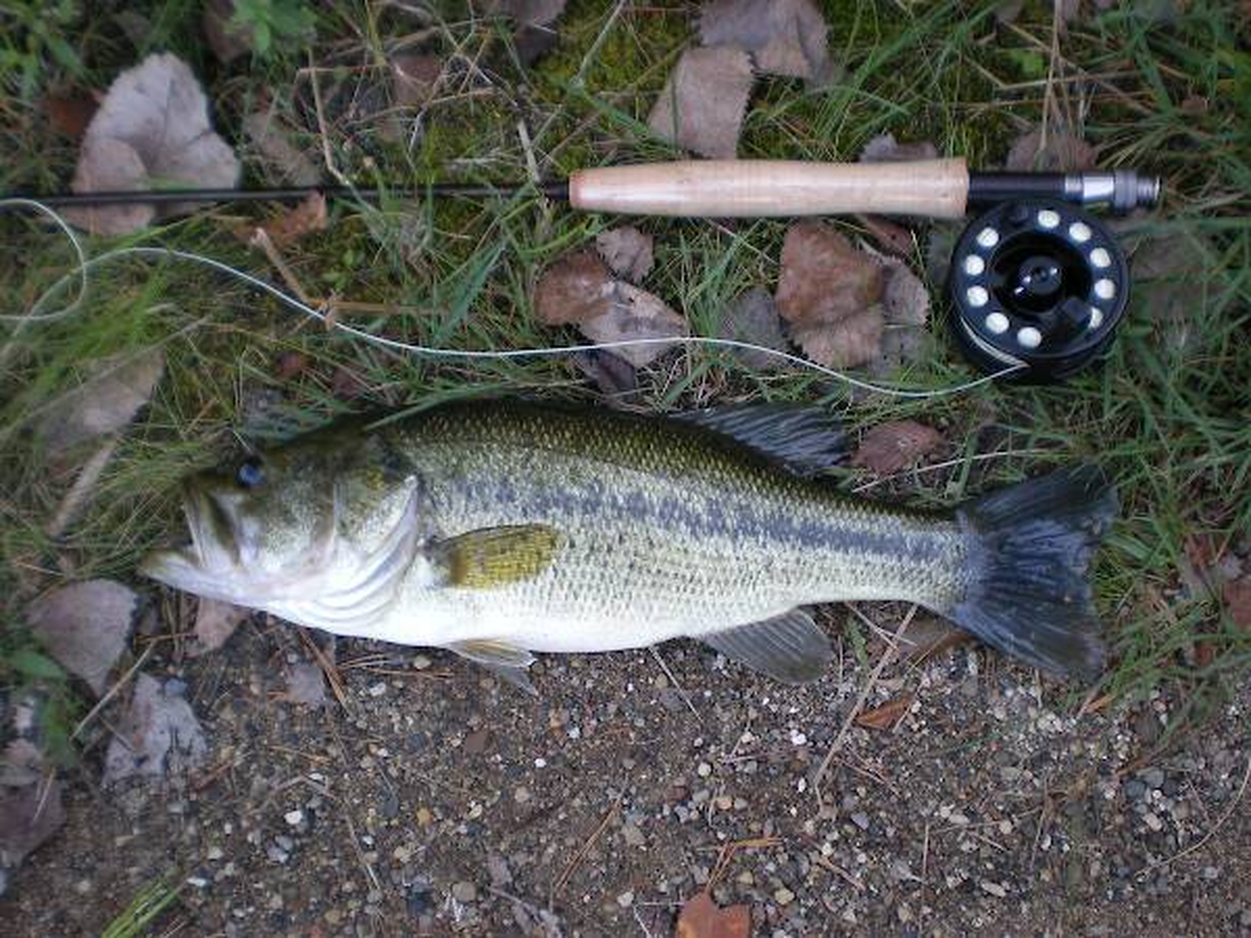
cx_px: 626
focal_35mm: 38
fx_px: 1373
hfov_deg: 49.0
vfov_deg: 37.7
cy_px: 469
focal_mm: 6.3
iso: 96
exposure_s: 1/60.8
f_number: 3.1
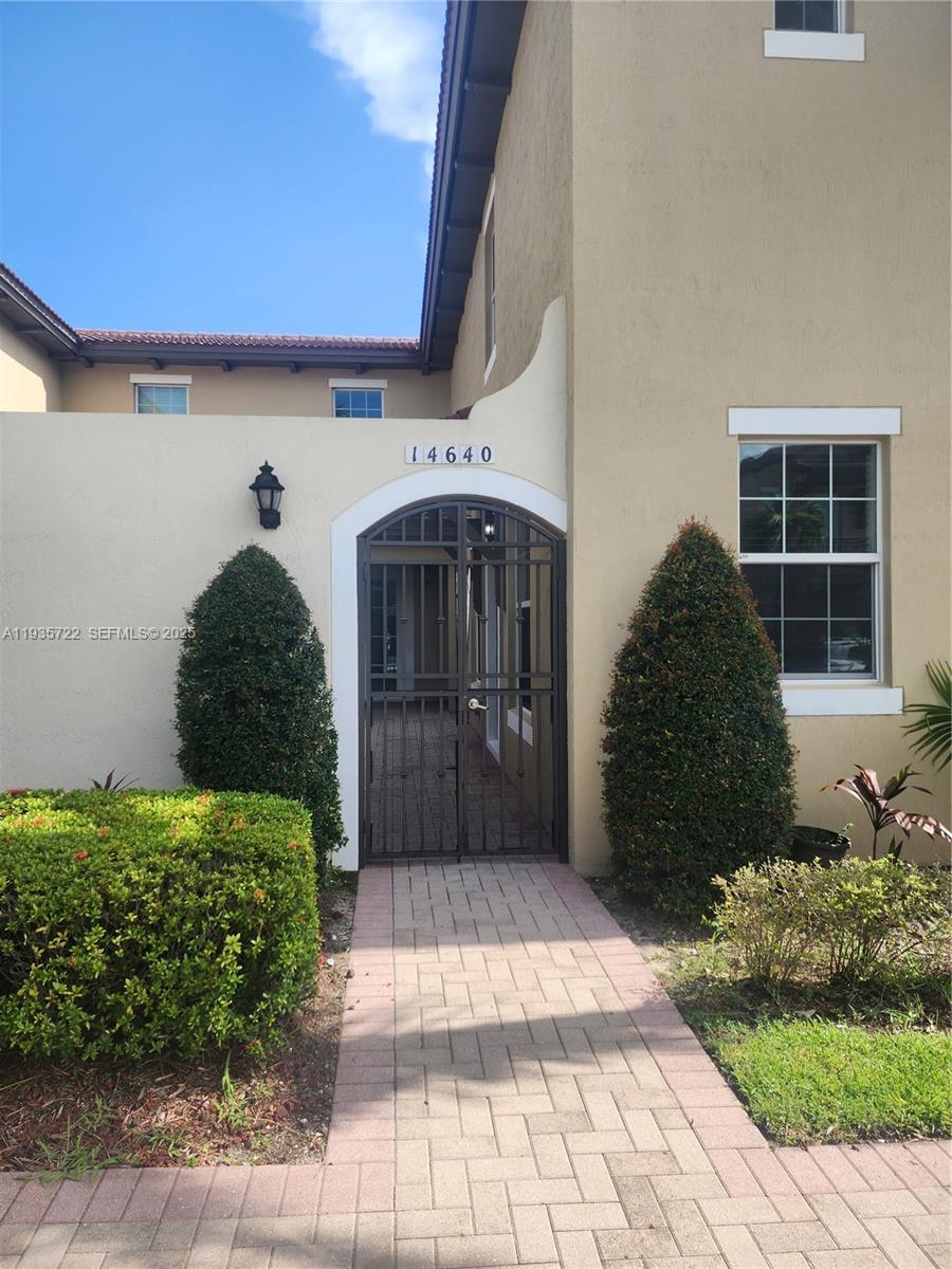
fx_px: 843
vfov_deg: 73.9
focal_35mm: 23
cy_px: 634
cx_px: 476
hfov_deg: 58.9
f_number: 1.8
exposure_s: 1/501
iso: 12
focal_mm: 6.4
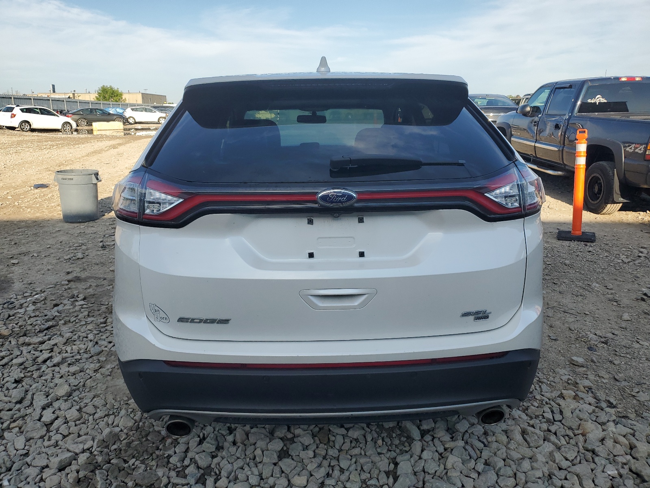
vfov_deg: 53.1
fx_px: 488
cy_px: 244
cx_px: 325
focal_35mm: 26
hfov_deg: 67.3
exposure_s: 1/2000
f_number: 1.5
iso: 50
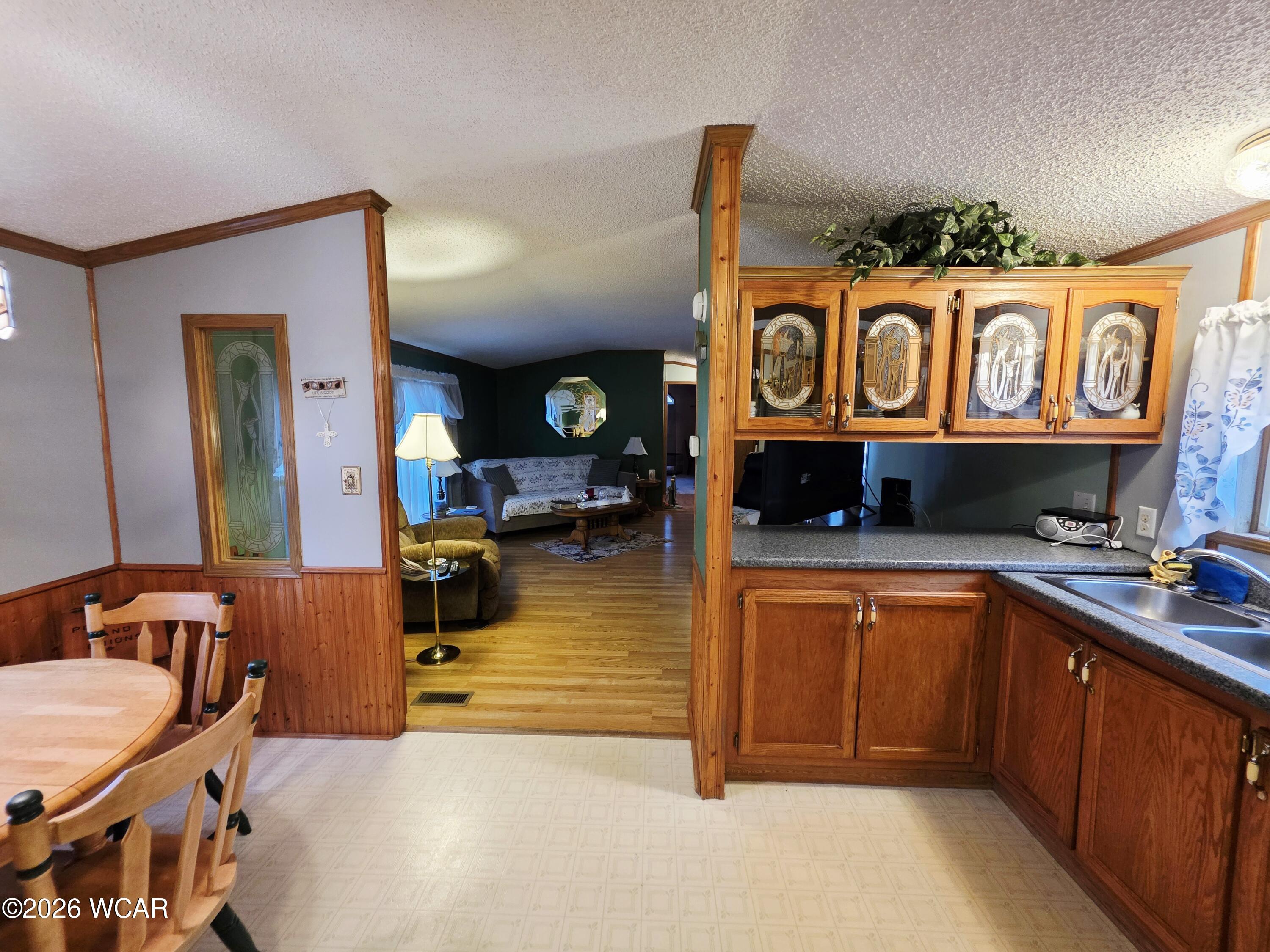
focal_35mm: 13
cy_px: 476
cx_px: 635
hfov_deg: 106.2
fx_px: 477
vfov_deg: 89.9
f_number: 1.9
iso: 320
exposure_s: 1/60.2
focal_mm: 2.2
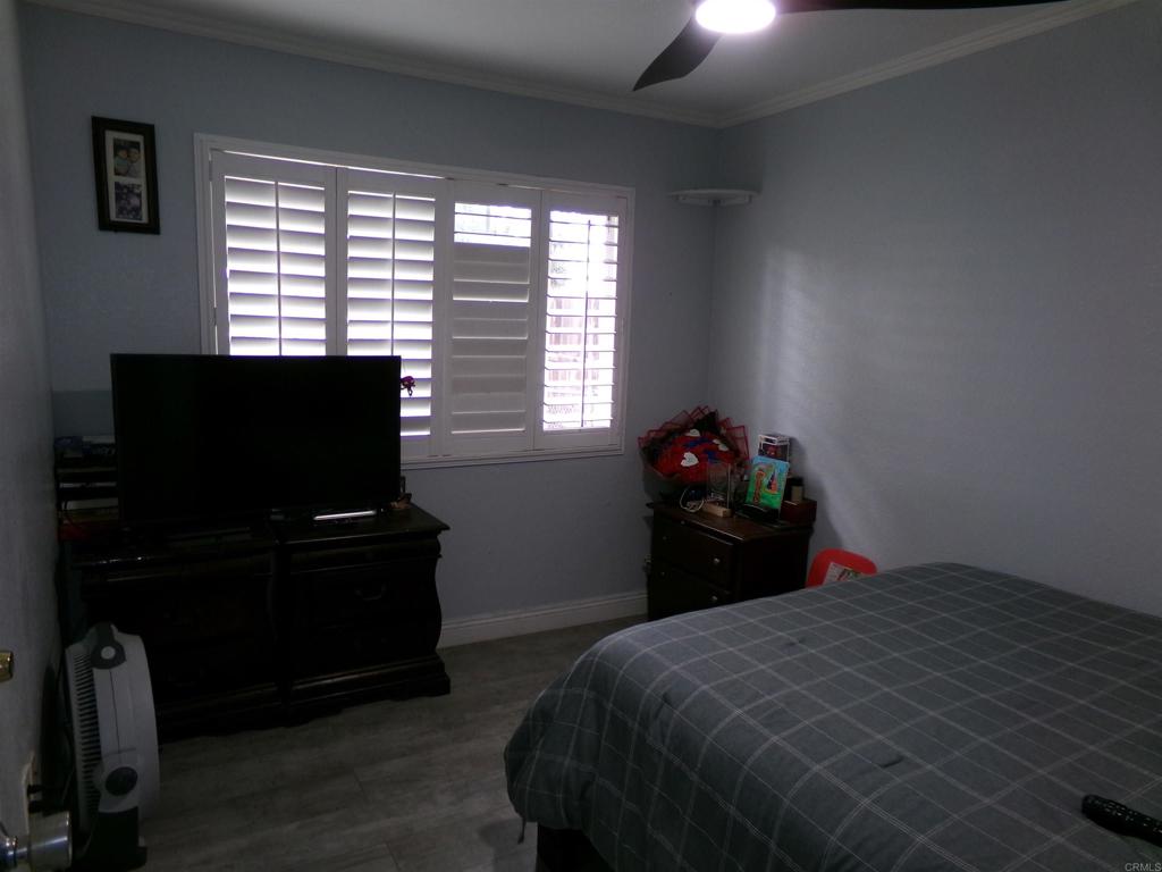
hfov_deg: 71.6
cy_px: 436
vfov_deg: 56.8
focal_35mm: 24
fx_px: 806
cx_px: 581
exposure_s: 1/34
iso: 200
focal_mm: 4.3
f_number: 3.7
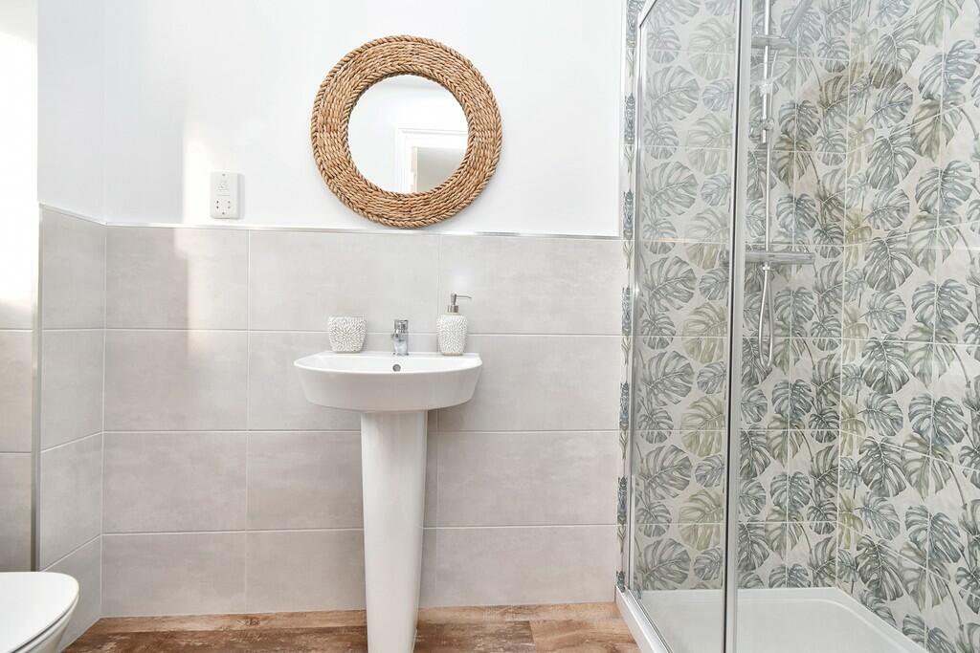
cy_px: 326
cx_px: 490
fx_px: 408
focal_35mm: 15
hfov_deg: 100.4
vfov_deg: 77.3
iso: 800
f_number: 7.1
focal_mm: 10
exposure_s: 1/80
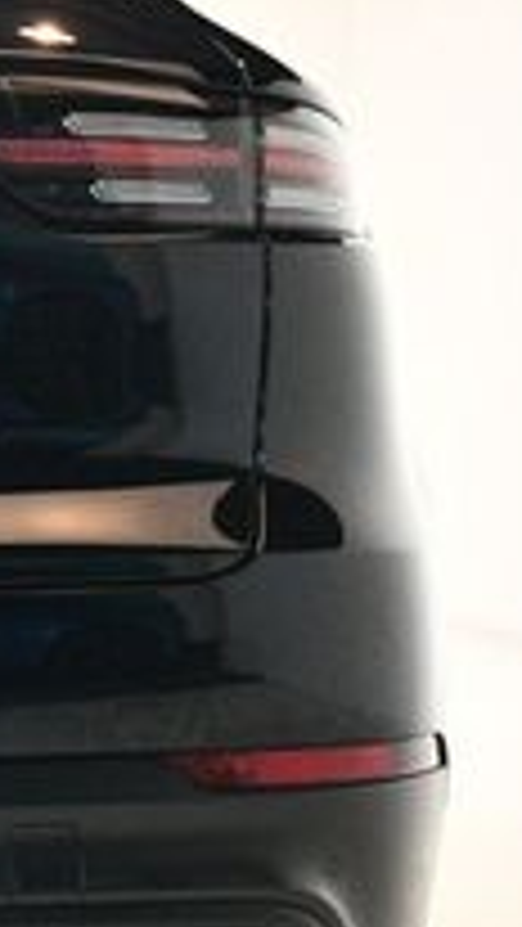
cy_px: 400
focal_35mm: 117
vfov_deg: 18.3
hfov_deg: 9.5
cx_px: -634
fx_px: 2877
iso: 3200
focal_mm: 24
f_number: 3.8
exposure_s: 1/125
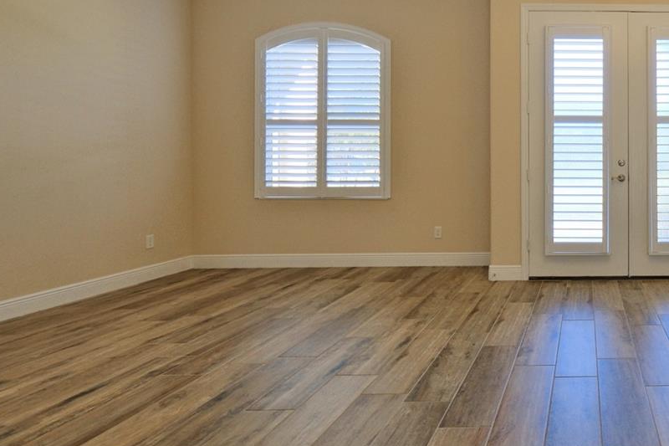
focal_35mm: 24
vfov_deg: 52.5
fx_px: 446
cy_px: 164
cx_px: 595
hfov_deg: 62.5
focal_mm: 8
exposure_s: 1/125
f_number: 4
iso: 640
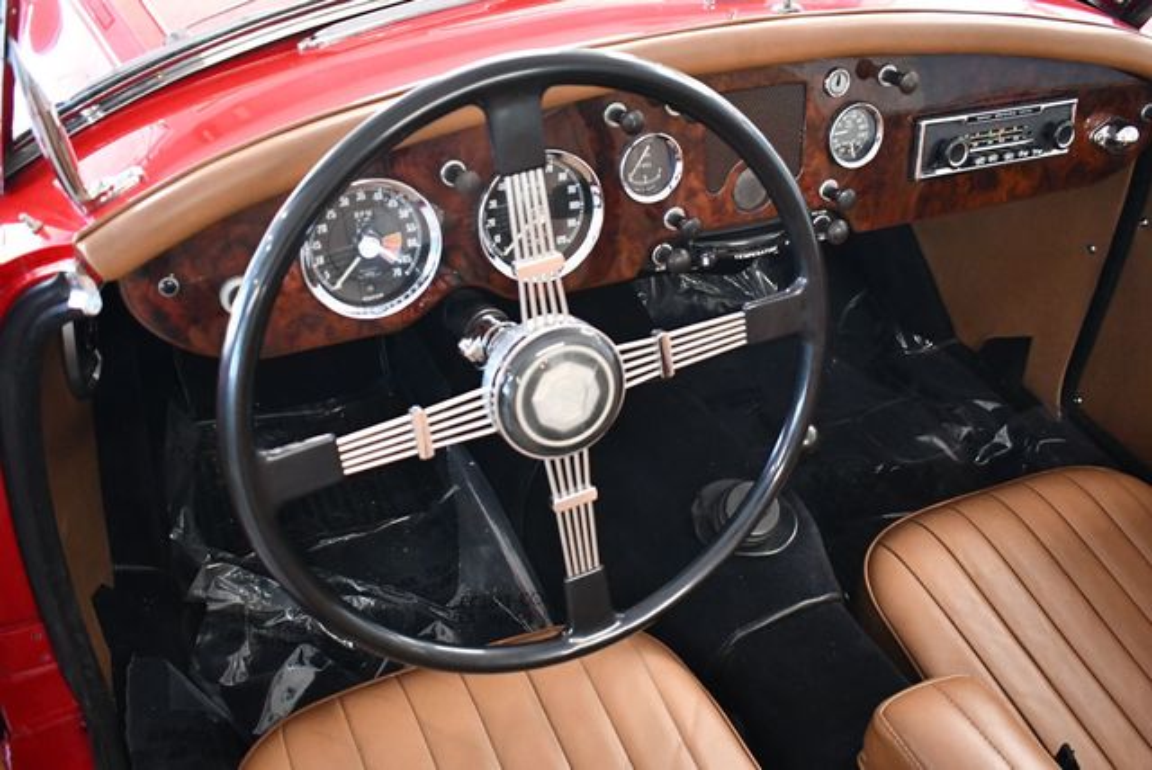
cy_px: 385
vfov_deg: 36.9
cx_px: 576
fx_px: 1153
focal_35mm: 36
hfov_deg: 53.1
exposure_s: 1/100
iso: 3200
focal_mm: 18
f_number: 3.5
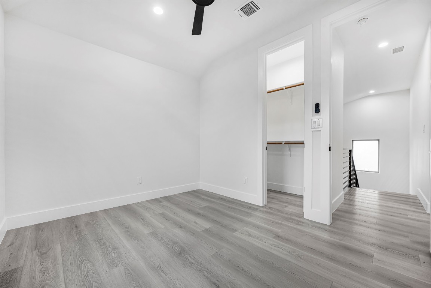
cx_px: 216
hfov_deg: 104.3
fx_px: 168
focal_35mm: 14
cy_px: 144
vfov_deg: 81.2
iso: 250
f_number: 11
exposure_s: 1/5
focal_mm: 14
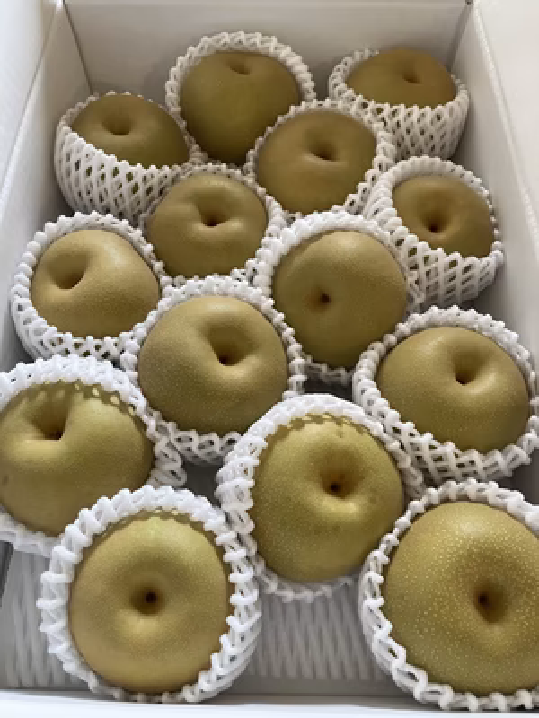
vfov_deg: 63.4
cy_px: 359
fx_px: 581
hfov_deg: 49.7
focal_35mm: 28
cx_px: 270
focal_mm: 3.99
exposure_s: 1/51
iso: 320
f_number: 1.8
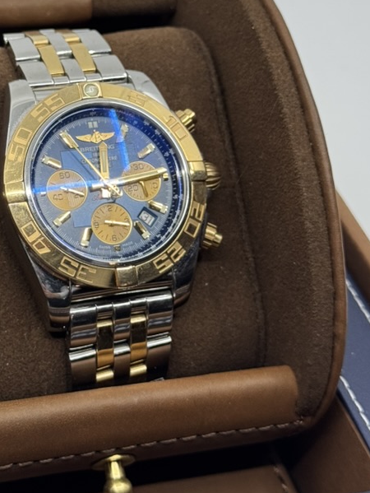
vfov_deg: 23.6
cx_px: 78
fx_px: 1167
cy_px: 135
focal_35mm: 82
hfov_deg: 17.9
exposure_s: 1/454
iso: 64
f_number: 1.78
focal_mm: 6.76
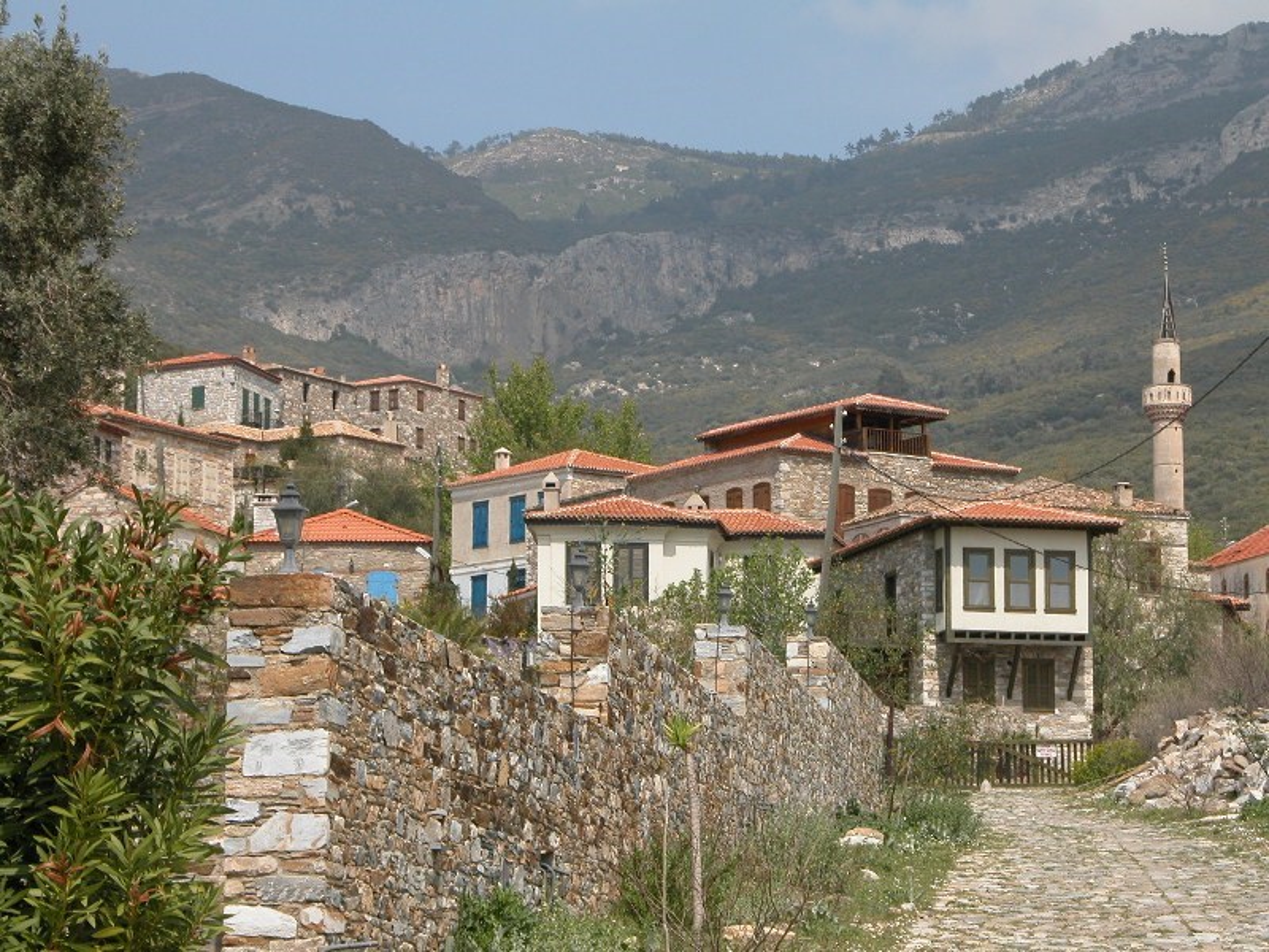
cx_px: 634
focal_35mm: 116
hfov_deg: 17.0
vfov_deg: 12.8
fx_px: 4252
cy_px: 476
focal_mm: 29.5
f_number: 5.9
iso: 100
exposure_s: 1/468
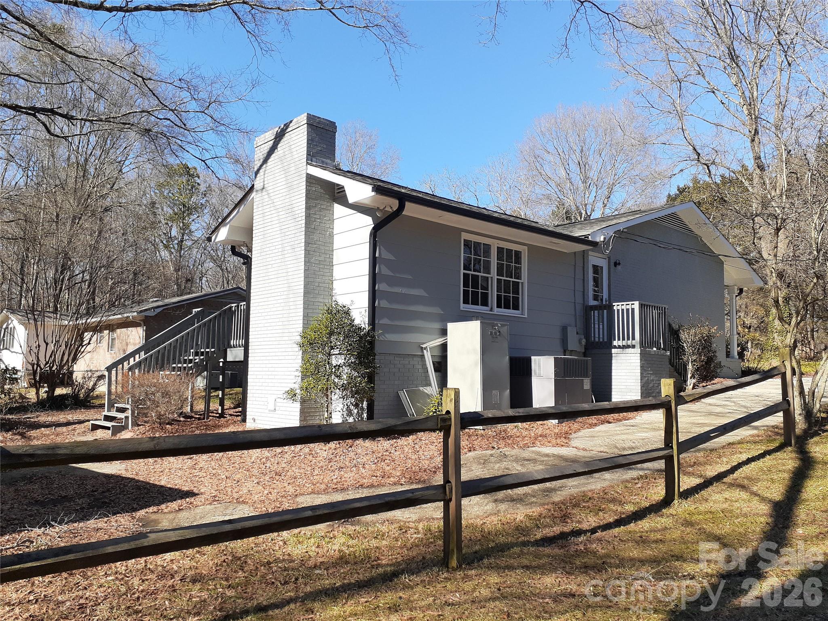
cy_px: 310
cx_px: 414
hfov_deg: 65.3
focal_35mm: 27
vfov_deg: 51.4
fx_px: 646
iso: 40
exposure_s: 1/974
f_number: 1.9
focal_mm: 3.6
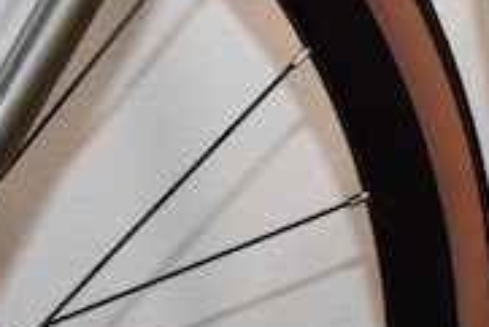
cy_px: 350
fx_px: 2161
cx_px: 222
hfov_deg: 12.9
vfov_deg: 8.6
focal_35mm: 159
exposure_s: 1/100
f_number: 5
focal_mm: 24
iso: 800
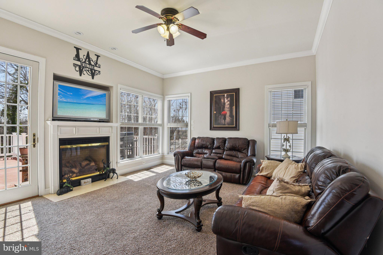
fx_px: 170
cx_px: 192
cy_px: 128
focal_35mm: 16
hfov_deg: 96.7
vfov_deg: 73.7
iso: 400
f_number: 8
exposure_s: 1/125
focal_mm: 16
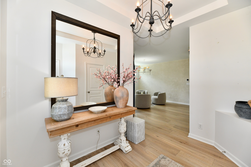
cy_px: 84
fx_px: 98
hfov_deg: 104.3
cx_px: 126
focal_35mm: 14
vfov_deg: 81.2
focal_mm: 14
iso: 800
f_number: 7.1
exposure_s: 1/125
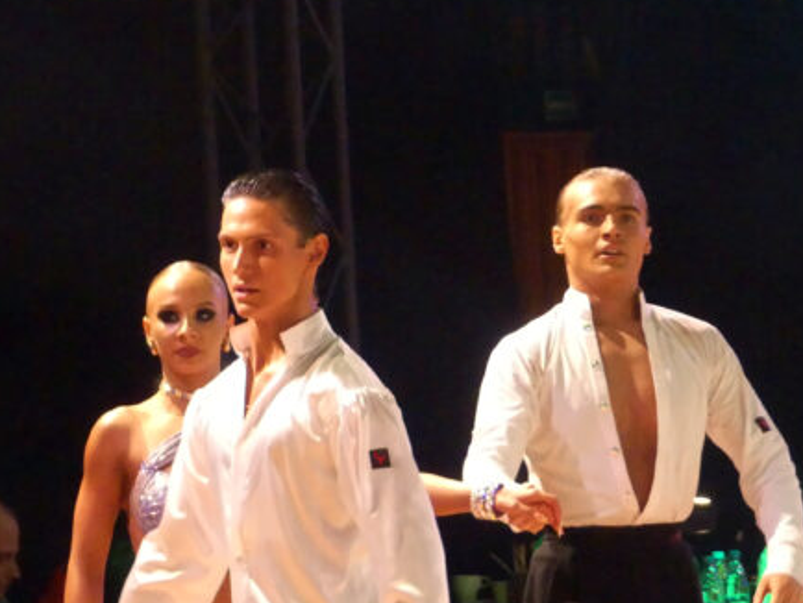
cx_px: 511
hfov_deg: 5.0
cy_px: 315
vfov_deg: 3.8
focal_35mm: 394
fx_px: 9145
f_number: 2.8
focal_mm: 41.1
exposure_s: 1/100
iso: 1250
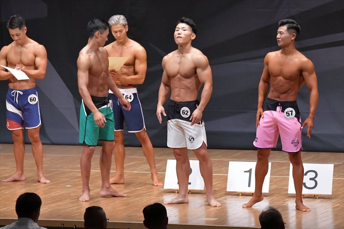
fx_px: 2436
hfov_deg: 8.1
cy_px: 114
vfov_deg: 5.4
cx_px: 172
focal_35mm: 255
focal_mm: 170
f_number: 5.6
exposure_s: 1/400
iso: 8000
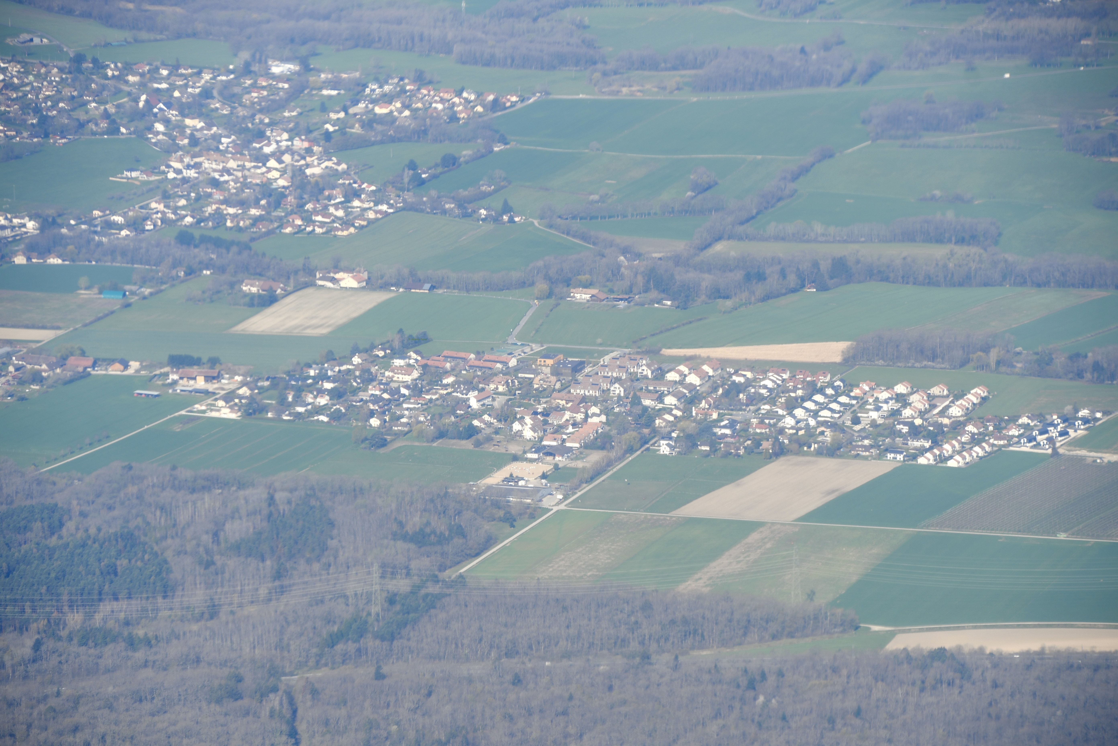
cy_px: 373
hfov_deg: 11.0
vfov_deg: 7.3
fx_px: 5807
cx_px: 559
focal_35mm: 187
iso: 100
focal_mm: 125
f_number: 9
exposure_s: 1/320
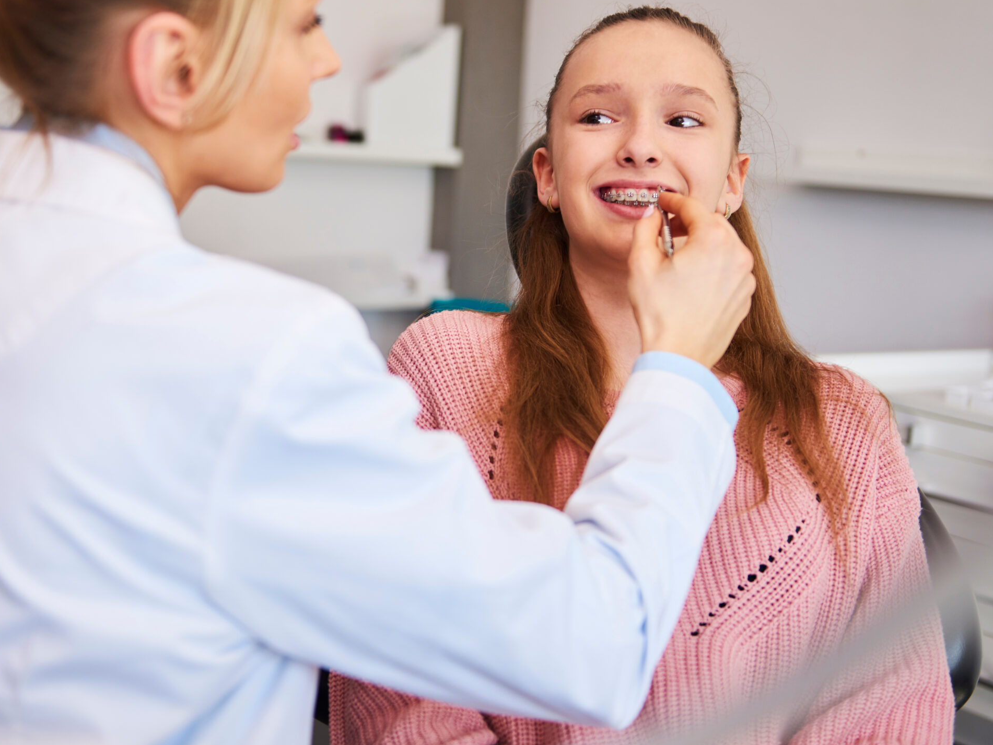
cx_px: 428
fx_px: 1635
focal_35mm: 57
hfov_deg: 33.7
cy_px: 316
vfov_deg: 25.6
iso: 250
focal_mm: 44
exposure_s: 1/100
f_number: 2.8
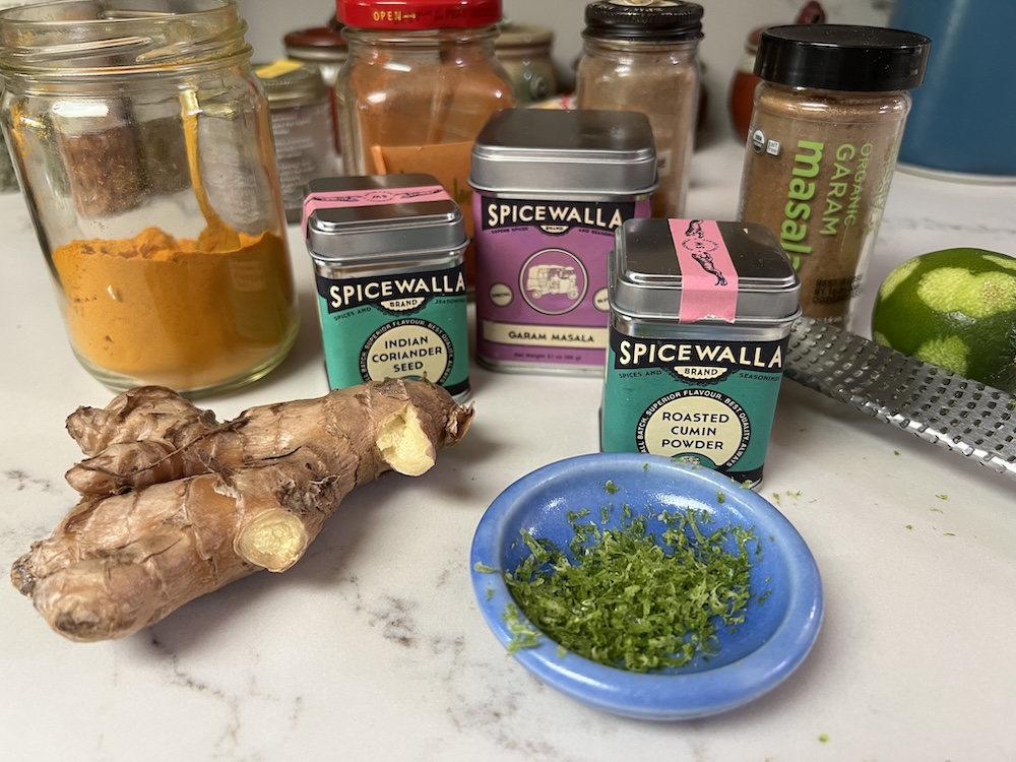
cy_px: 381
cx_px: 508
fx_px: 763
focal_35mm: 26
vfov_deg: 53.1
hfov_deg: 67.3
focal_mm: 5.7
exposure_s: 1/60
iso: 160
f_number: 1.5
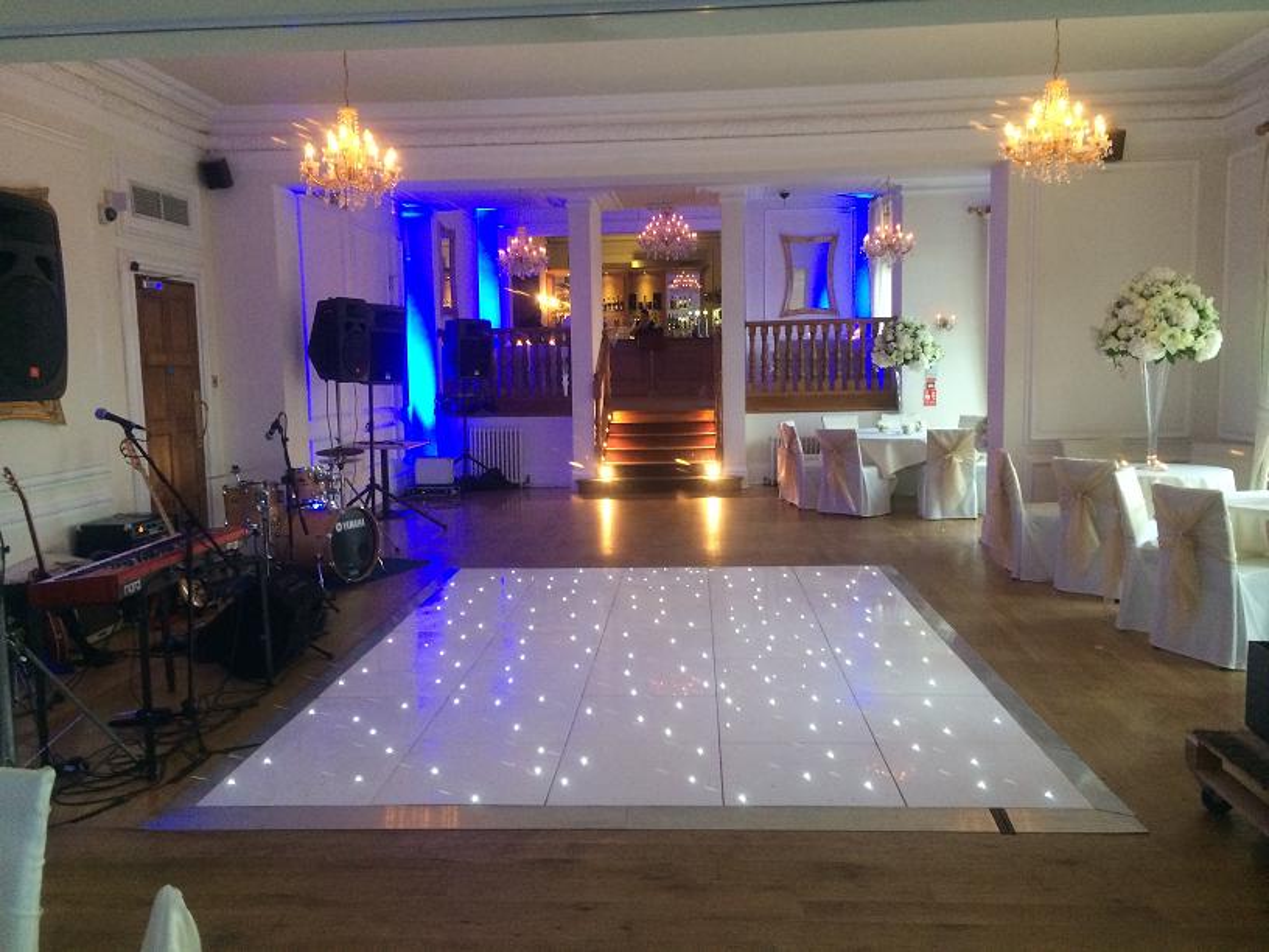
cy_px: 476
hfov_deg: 60.0
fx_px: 1100
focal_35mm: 30
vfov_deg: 46.8
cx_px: 634
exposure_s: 1/24
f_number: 2.2
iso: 320
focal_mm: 4.12
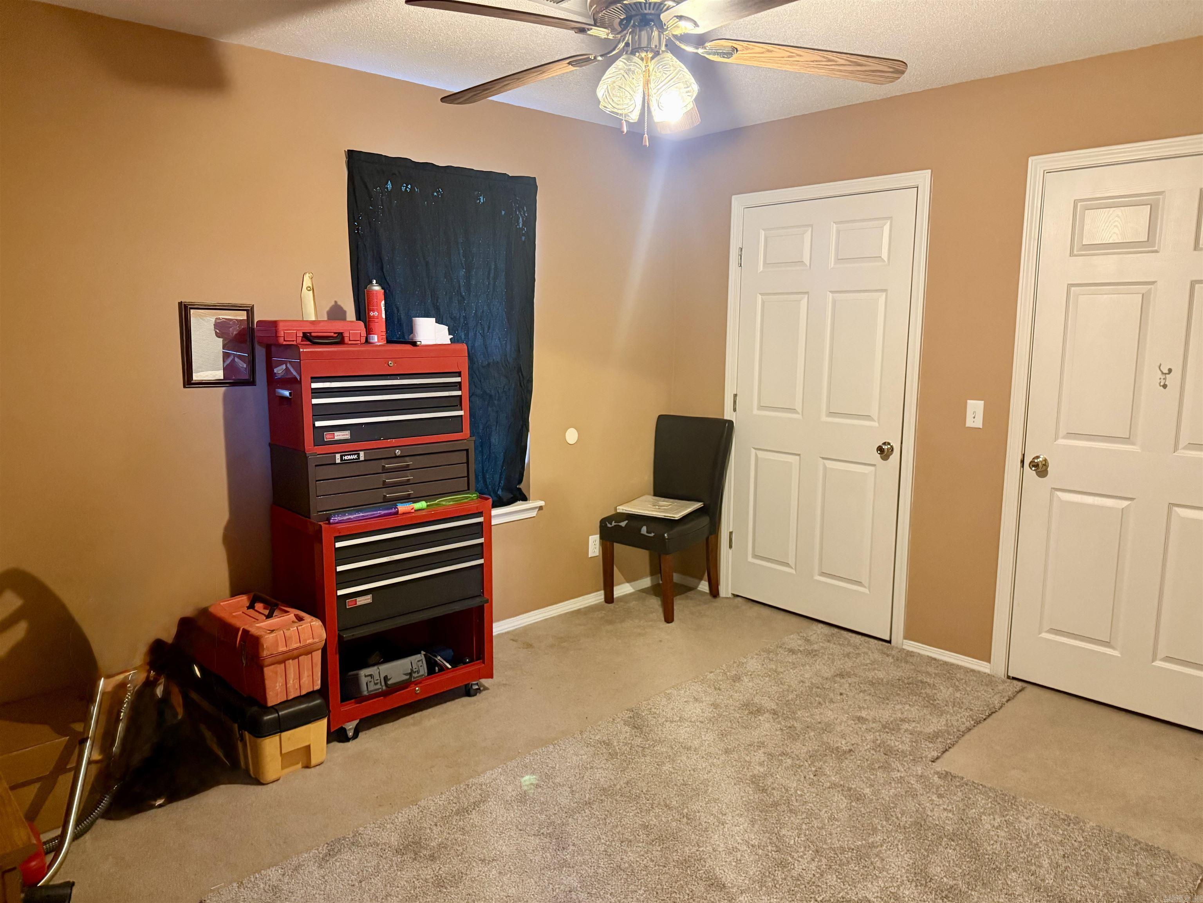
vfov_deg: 56.8
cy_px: 452
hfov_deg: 71.6
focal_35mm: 24
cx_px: 602
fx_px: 834
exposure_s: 1/40
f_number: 1.78
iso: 800
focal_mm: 6.76
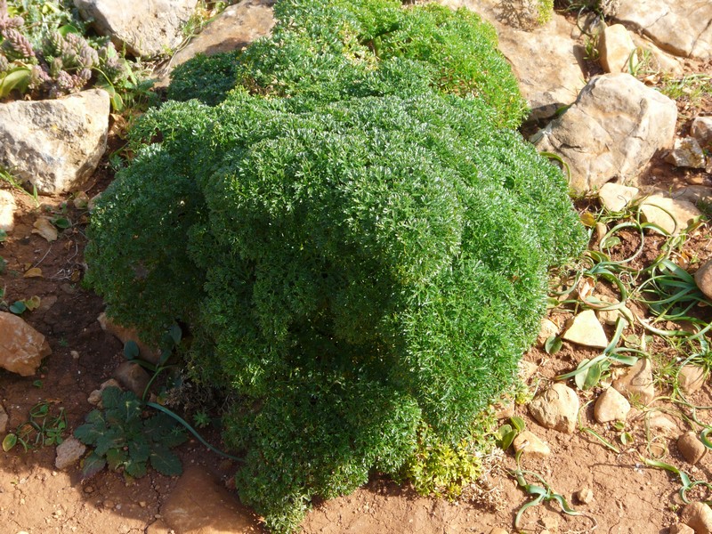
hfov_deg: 19.4
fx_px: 2077
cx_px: 356
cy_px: 267
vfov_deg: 14.6
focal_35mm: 101
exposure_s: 1/200
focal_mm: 16.6
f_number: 5
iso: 100
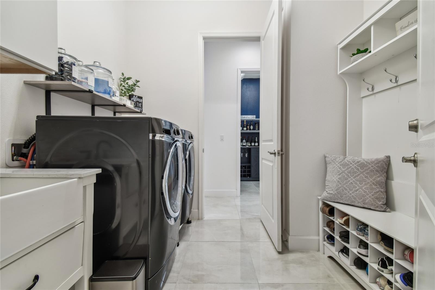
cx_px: 218
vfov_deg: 77.3
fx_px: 181
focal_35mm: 15
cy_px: 145
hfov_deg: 100.4
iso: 100
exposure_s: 1/3.33
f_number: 7.1
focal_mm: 10
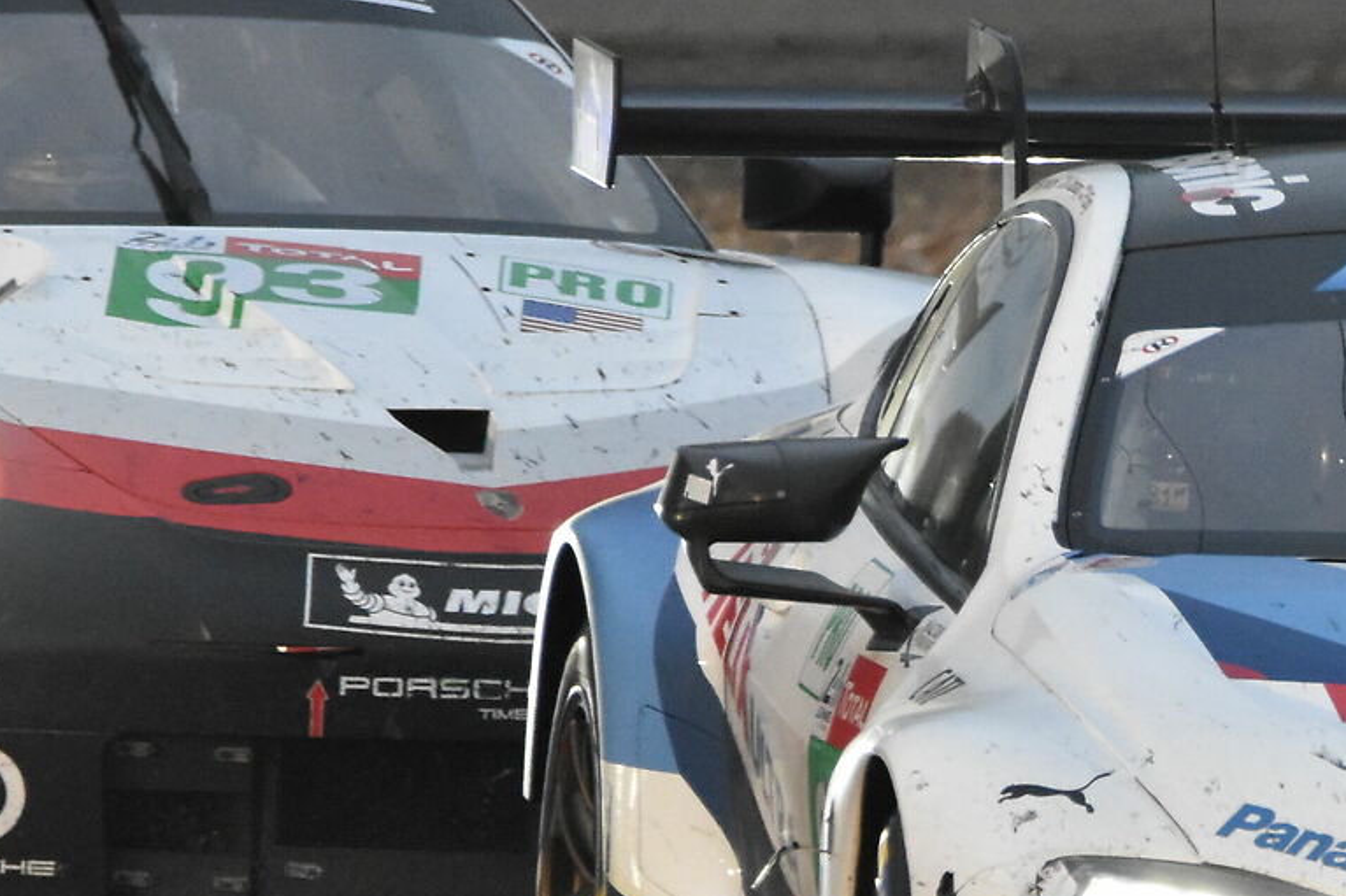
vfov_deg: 0.7
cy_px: 796
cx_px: 1450
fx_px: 78981
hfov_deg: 1.0
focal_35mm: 2113
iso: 3200
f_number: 6
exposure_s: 1/1000
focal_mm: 450
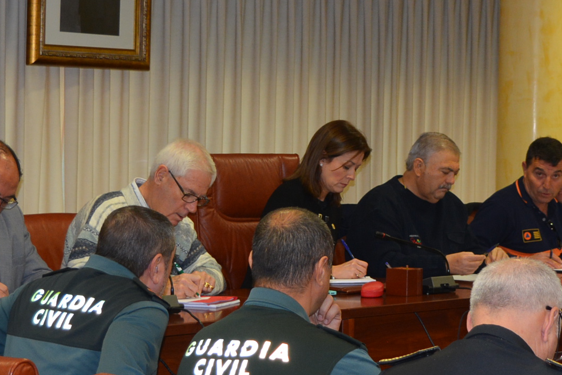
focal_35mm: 113
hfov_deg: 18.0
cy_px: 235
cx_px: 335
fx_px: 1771
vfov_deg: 12.1
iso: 500
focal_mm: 27
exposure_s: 1/60
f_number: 4
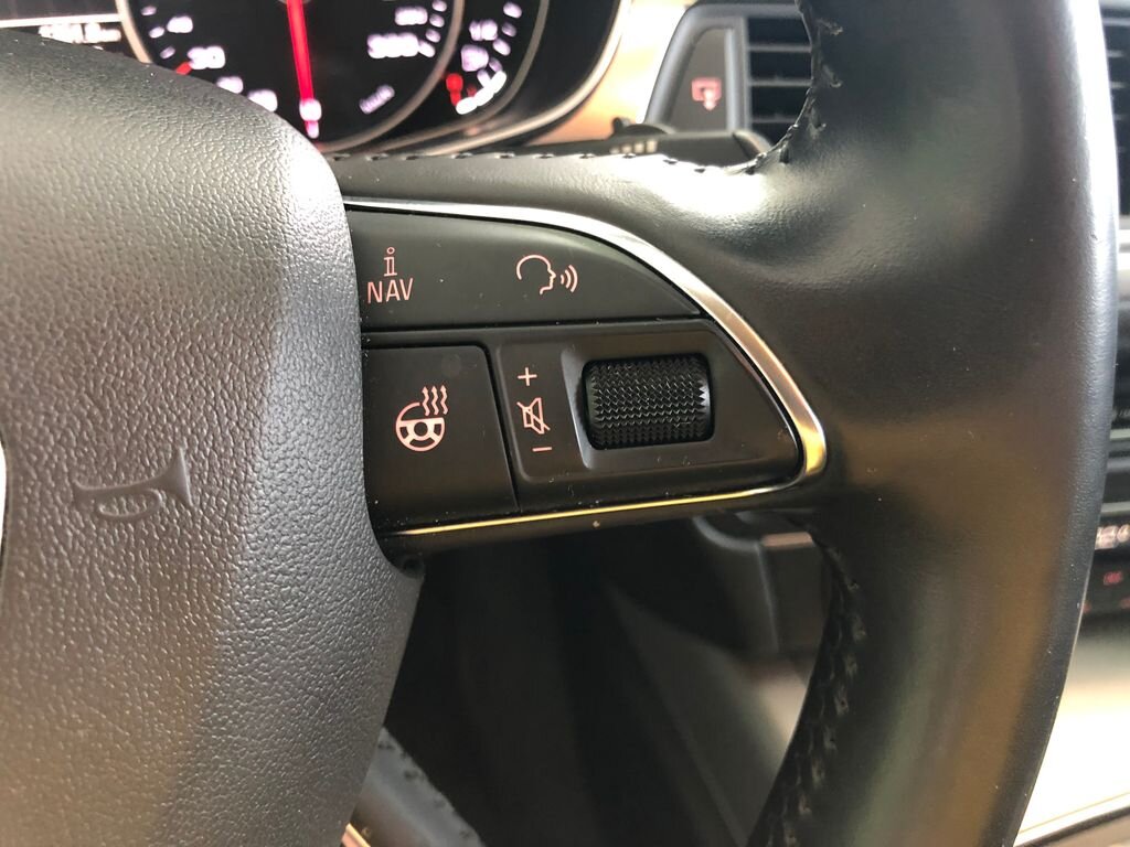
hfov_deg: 63.4
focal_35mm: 28
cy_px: 424
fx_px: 914
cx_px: 565
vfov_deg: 49.7
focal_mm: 3.99
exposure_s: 1/11
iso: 100
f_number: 1.8
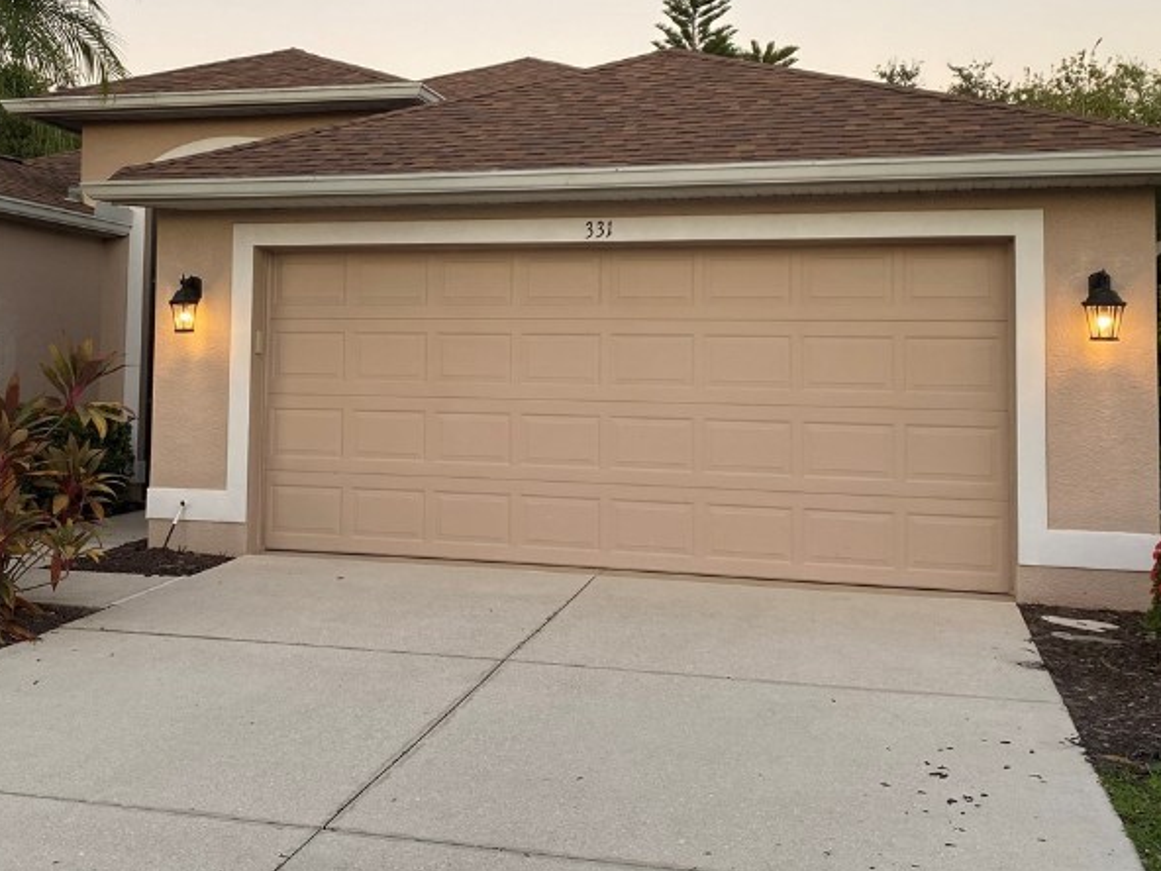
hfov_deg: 41.5
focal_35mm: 45
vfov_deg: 31.9
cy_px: 282
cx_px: 380
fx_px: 1509
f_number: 1.8
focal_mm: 4.25
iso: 40
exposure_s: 1/122
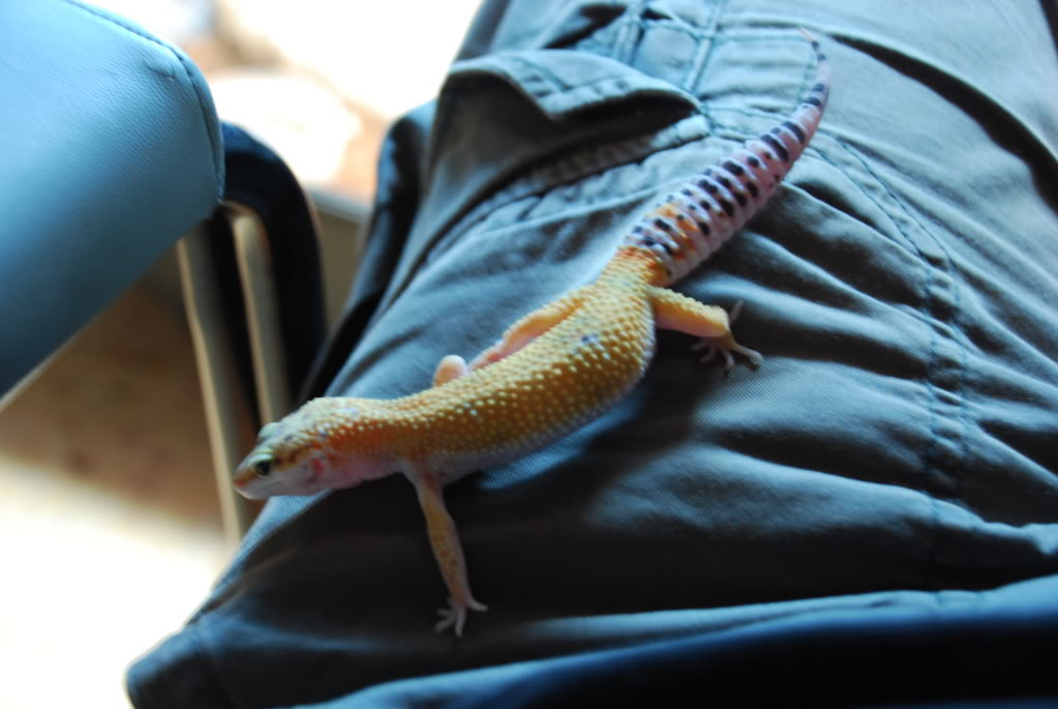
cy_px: 354
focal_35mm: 57
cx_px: 529
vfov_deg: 23.8
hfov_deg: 35.0
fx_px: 1677
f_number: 4.5
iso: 400
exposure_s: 1/1.3
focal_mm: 38
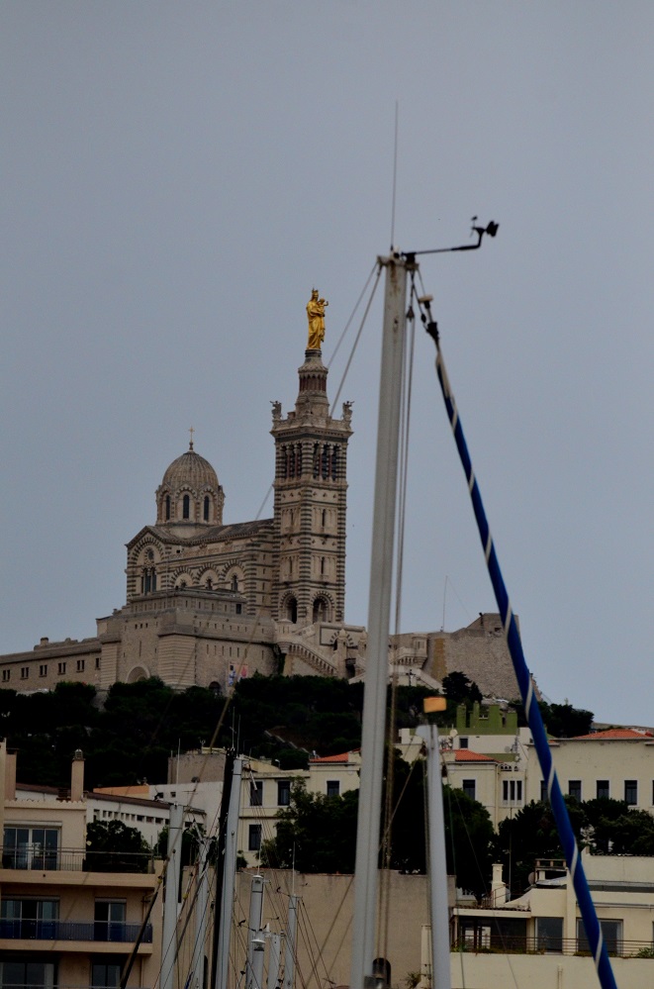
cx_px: 327
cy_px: 494
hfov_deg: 4.6
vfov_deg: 6.9
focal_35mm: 300
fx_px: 8217
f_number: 5.3
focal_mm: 200
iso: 1400
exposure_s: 1/8000
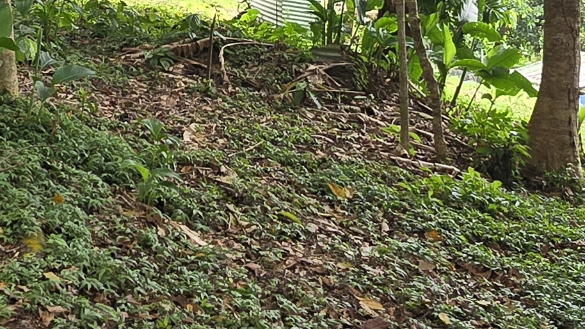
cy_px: -10
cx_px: 220
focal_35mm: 62
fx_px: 962
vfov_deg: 18.8
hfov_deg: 33.7
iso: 50
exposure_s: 1/151
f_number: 2.2
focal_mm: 2.2
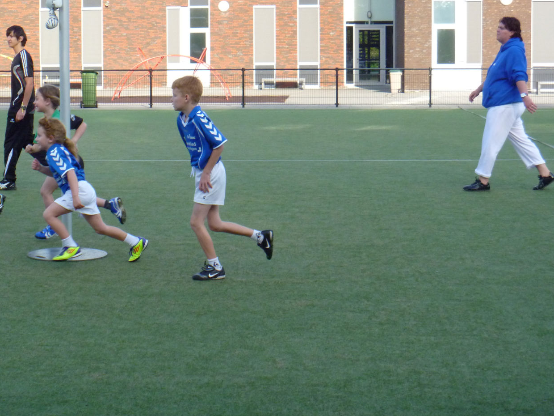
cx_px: 231
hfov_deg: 24.4
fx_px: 1280
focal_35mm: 80
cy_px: 172
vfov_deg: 18.4
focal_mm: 11
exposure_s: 1/500
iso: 320
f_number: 3.9
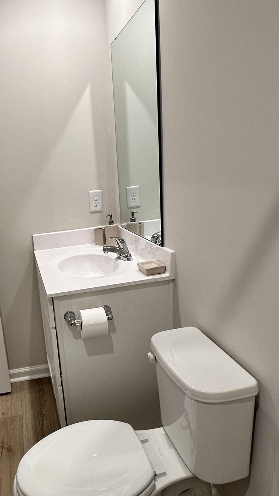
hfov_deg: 42.6
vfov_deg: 71.9
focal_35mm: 26
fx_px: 342
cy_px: 252
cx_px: 61
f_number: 2.2
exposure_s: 1/120
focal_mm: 2.22
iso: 160
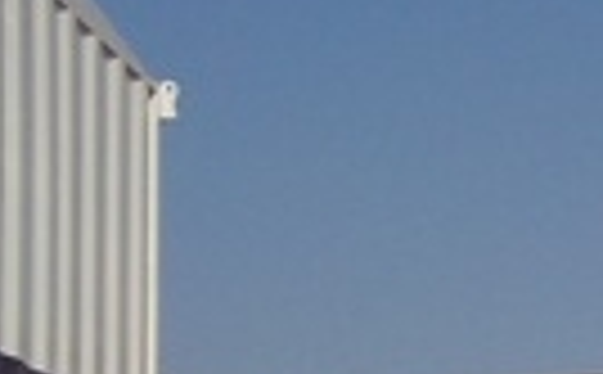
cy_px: 831
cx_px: 1012
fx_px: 2082
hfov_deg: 14.8
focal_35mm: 127
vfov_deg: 9.4
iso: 80
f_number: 5.5
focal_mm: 5.7
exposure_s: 1/640
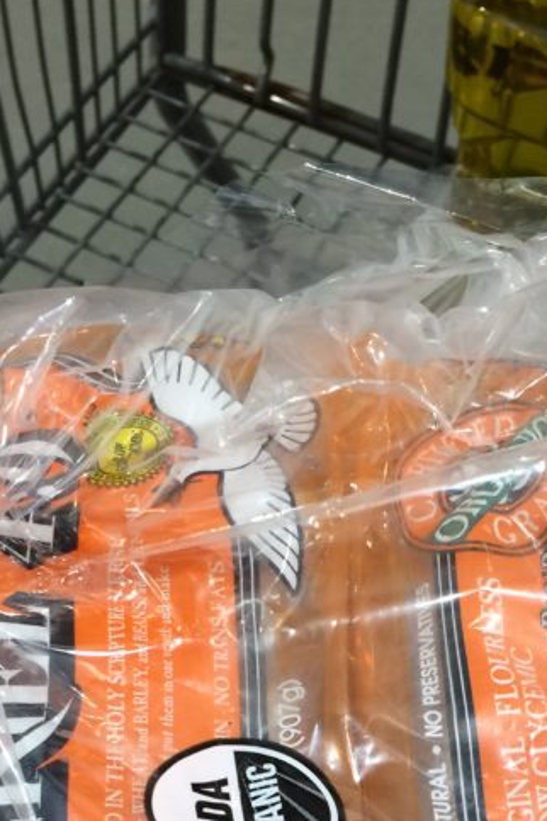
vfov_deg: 29.2
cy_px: 836
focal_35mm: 64
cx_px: 377
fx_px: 1459
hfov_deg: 21.1
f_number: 2.2
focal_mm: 4.15
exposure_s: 1/30
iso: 64
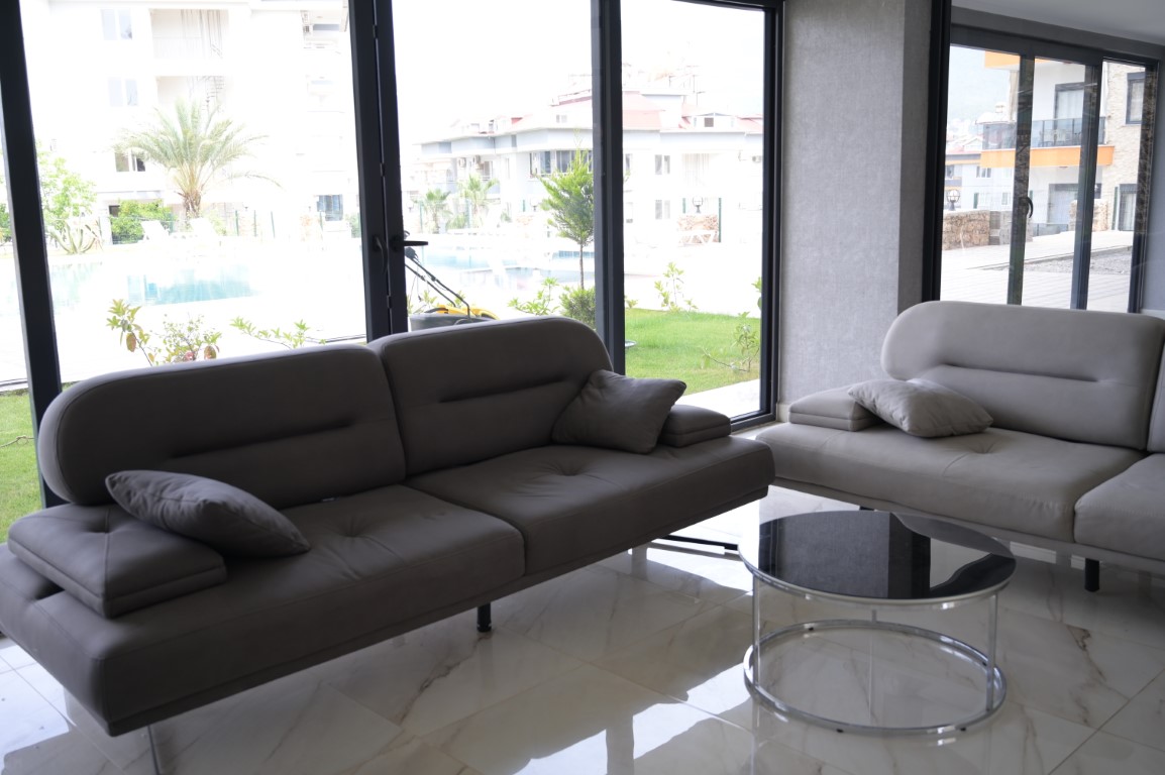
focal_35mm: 33
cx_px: 582
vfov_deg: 39.9
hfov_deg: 57.3
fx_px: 1067
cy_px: 388
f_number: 4
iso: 200
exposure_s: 1/160
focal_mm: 33
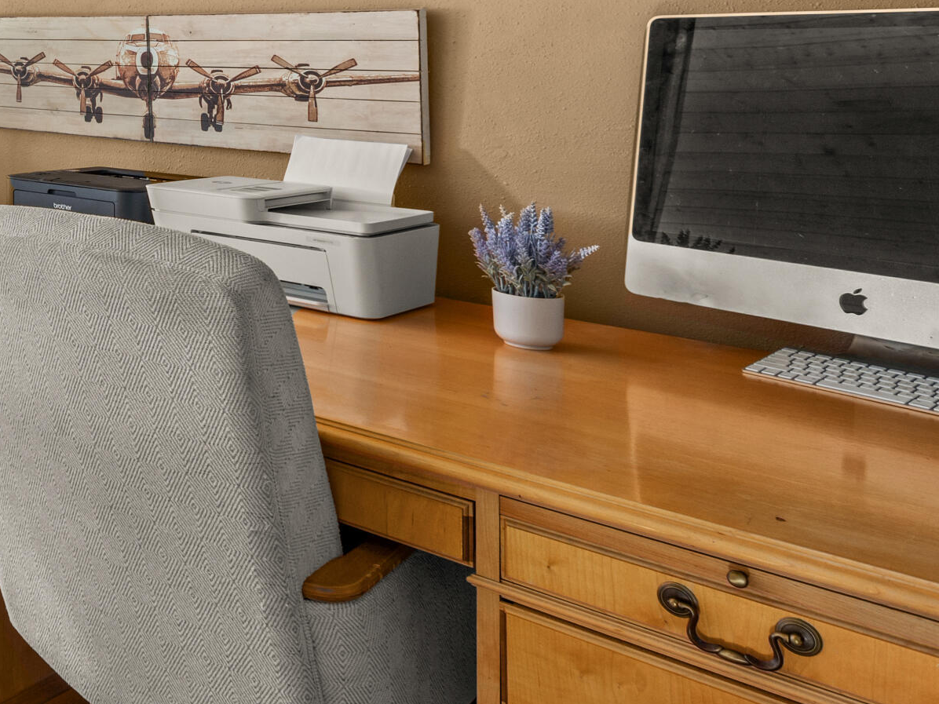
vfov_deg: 33.1
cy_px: 56
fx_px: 1112
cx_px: -214
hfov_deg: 35.2
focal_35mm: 41
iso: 400
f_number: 11
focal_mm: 17
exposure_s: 1
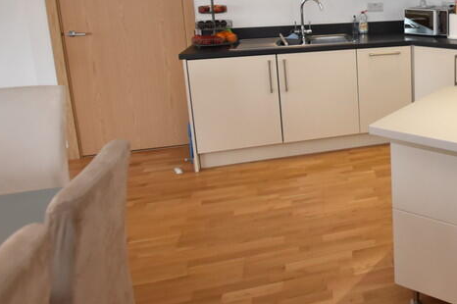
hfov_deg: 47.1
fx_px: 419
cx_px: 462
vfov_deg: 37.8
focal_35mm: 33
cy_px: 44
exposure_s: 1/80
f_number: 4.5
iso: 800
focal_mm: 10
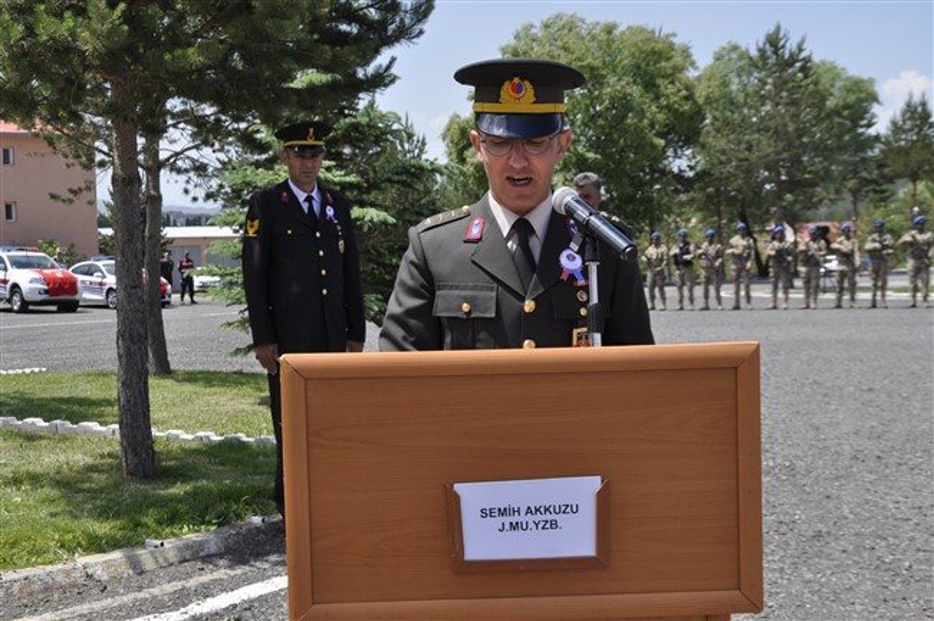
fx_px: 1322
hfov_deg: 38.9
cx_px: 467
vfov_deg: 26.4
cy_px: 310
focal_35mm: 51
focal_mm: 34
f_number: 9
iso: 200
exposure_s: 1/320
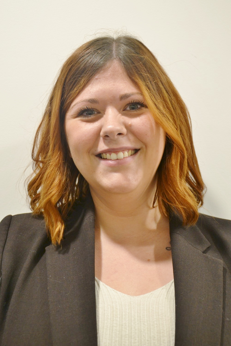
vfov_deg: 35.0
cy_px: 173
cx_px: 116
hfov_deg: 23.8
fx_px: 548
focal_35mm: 57
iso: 400
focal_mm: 38
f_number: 4.5
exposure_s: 1/15
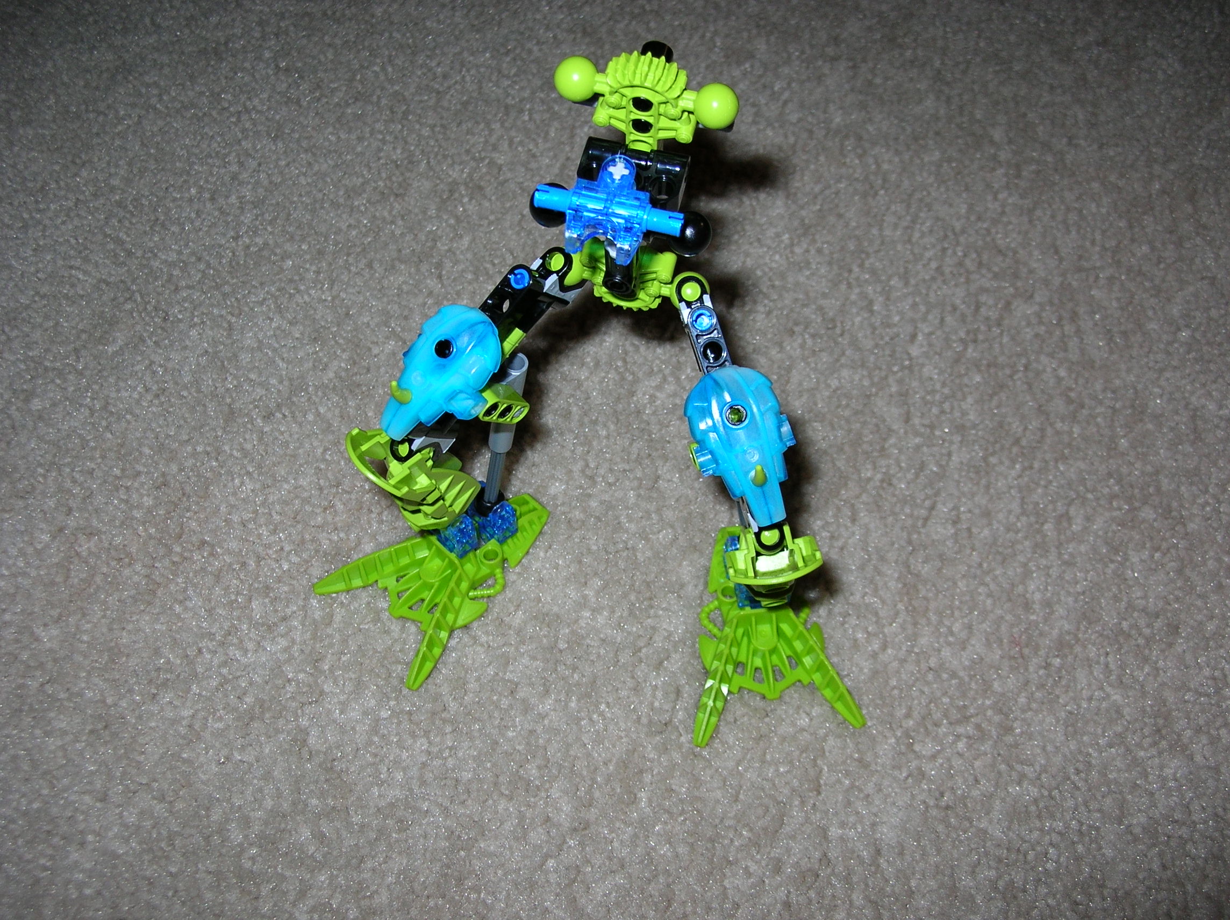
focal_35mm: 36
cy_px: 460
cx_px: 615
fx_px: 1278
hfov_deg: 51.4
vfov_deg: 39.6
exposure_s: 1/60.1
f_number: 2.7
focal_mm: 6
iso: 50
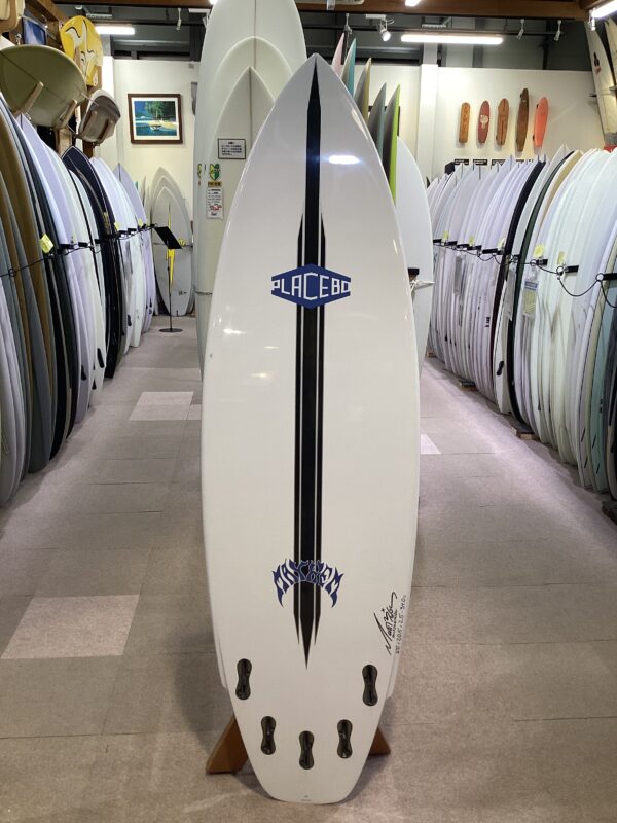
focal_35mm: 31
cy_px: 412
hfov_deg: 45.4
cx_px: 308
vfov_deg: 58.4
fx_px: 737
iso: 64
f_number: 2.4
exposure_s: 1/50
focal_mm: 3.3
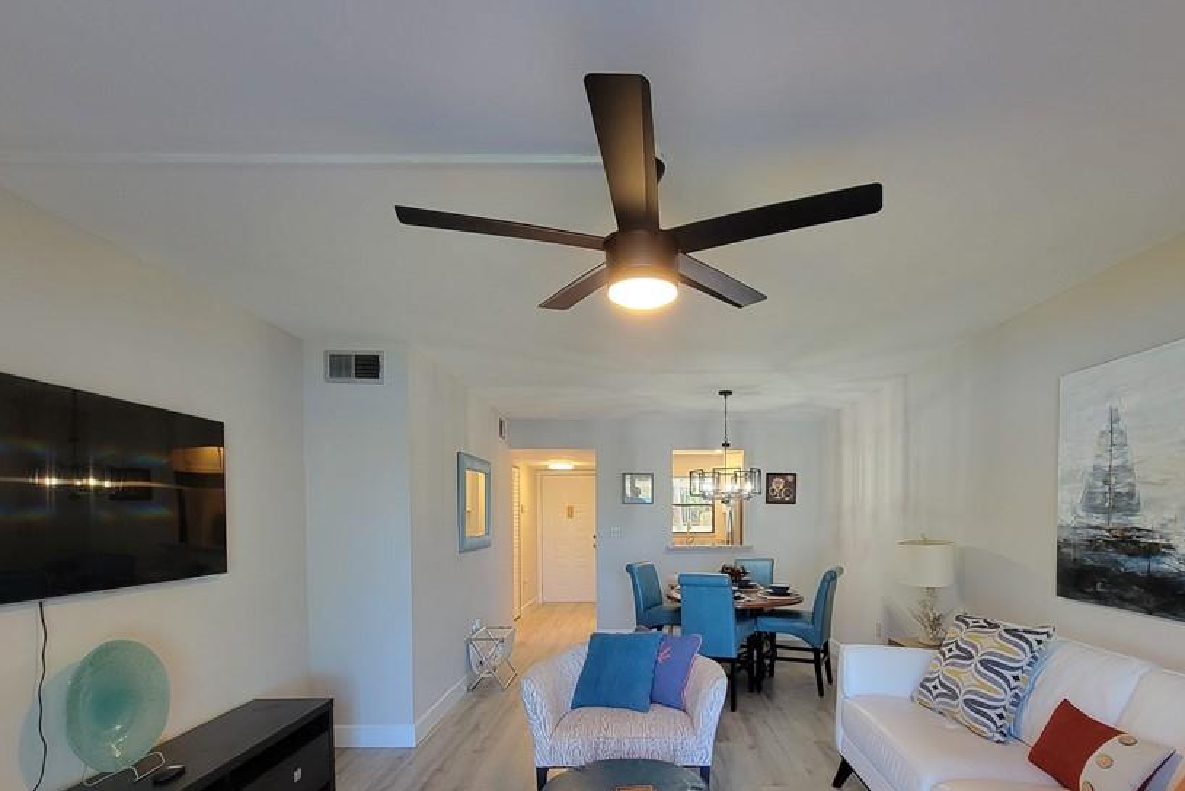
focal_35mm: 17
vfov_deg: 68.2
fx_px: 560
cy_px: 538
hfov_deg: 92.7
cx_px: 674
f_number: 2.2
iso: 200
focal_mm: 2.2
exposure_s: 1/60
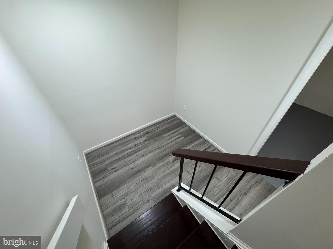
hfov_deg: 102.1
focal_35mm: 14
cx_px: 166
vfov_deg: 85.7
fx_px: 135
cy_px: 124
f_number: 2.2
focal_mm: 2.22
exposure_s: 1/120
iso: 250
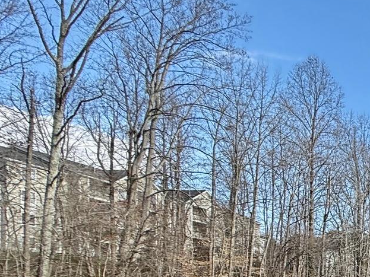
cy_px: 361
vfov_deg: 26.6
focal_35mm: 46
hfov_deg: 27.2
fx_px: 492
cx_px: 567
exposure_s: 1/853
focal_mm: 2.22
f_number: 2.2
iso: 50
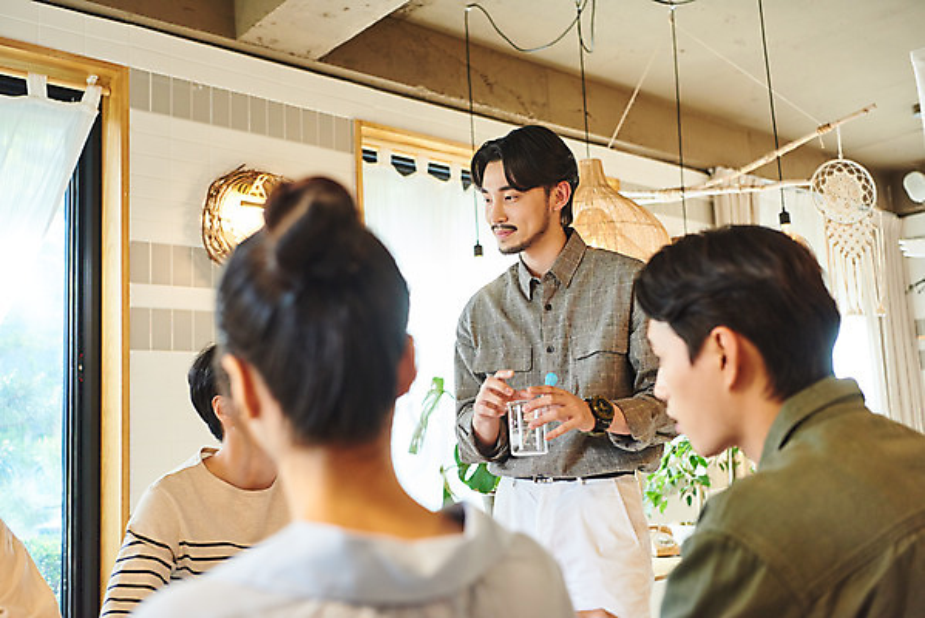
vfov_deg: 35.1
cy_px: 309
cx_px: 462
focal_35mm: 38
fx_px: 977
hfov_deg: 50.7
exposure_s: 1/200
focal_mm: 38
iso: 1000
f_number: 2.8
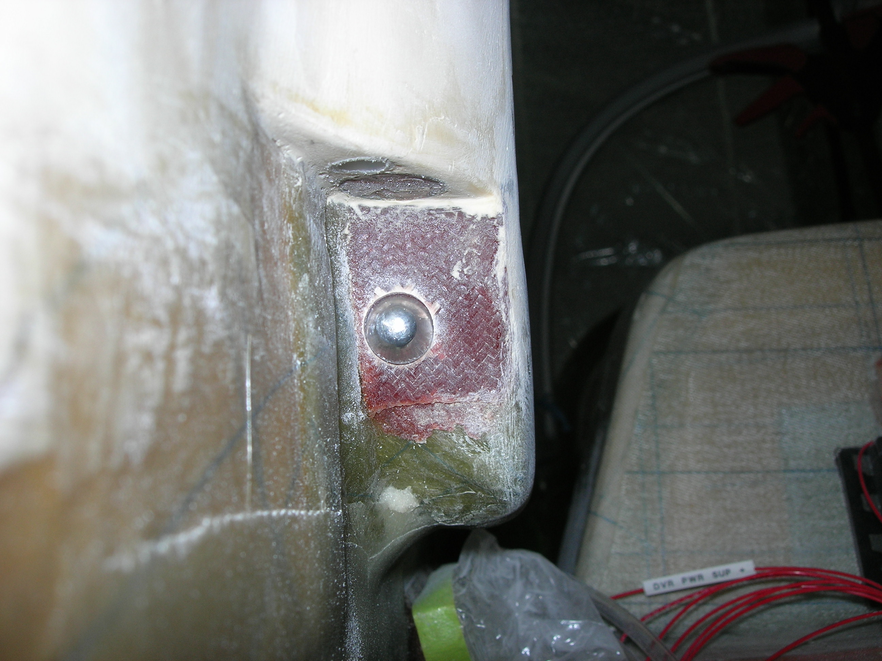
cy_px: 330
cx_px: 441
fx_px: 968
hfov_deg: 49.0
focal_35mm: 38
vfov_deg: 37.7
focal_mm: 7.8
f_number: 4.8
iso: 64
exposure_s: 1/60.1
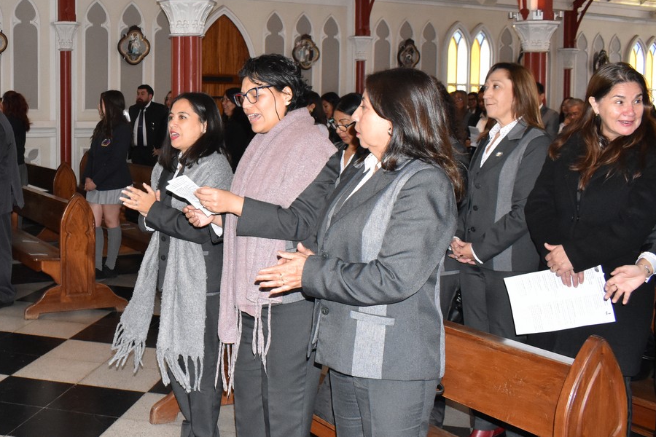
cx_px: 117
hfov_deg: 41.4
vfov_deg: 29.8
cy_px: 170
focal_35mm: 45
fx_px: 820
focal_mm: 18
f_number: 5.6
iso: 1600
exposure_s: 1/80
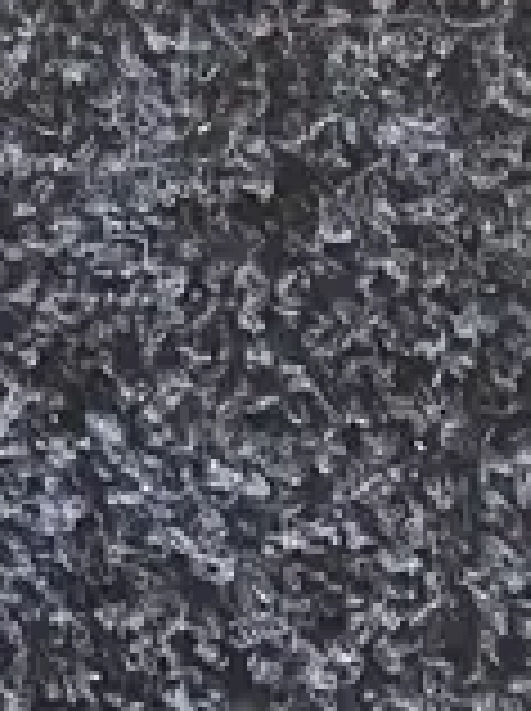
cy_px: -1287
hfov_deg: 7.5
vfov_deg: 9.1
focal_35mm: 182
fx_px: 3733
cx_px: -796
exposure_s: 1/50
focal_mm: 3.99
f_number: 1.8
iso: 250
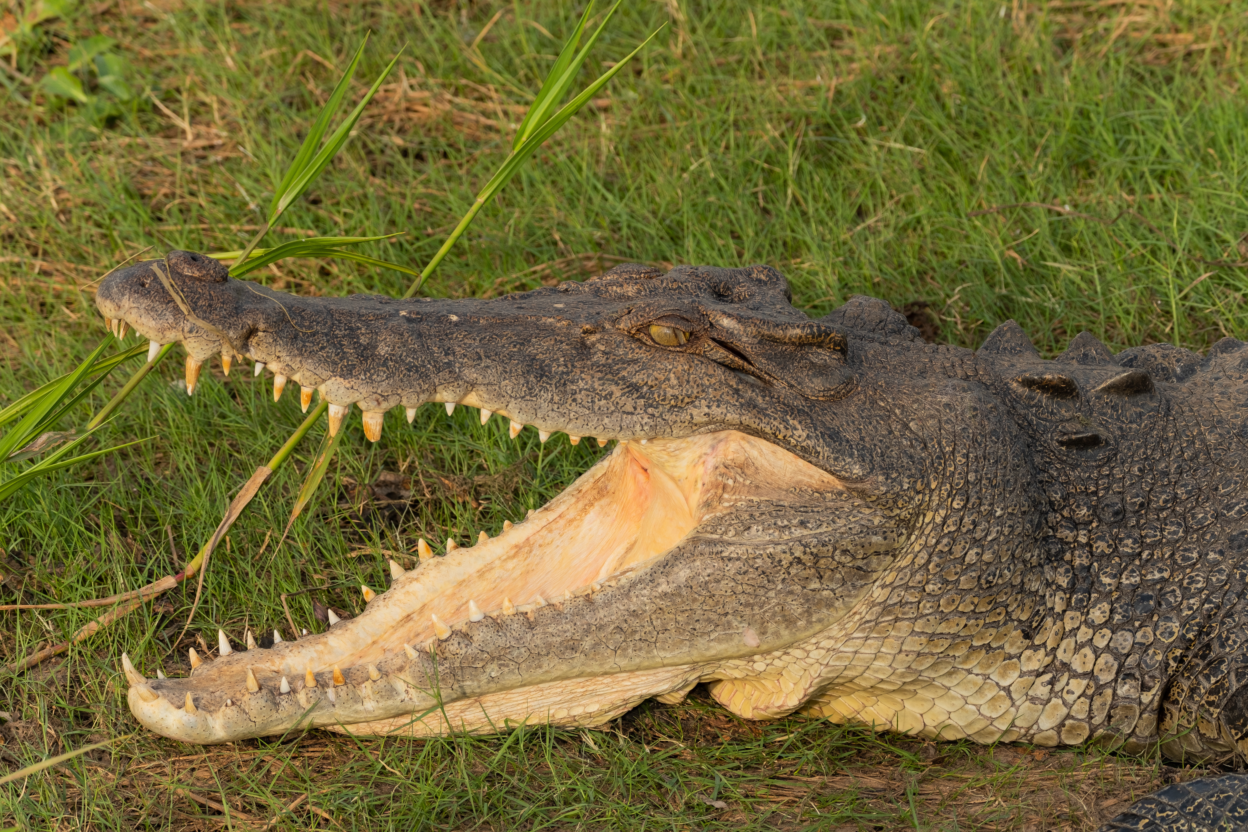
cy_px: 416
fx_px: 7279
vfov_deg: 6.5
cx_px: 624
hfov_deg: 9.8
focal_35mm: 210
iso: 200
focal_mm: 140
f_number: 7.1
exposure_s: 1/160
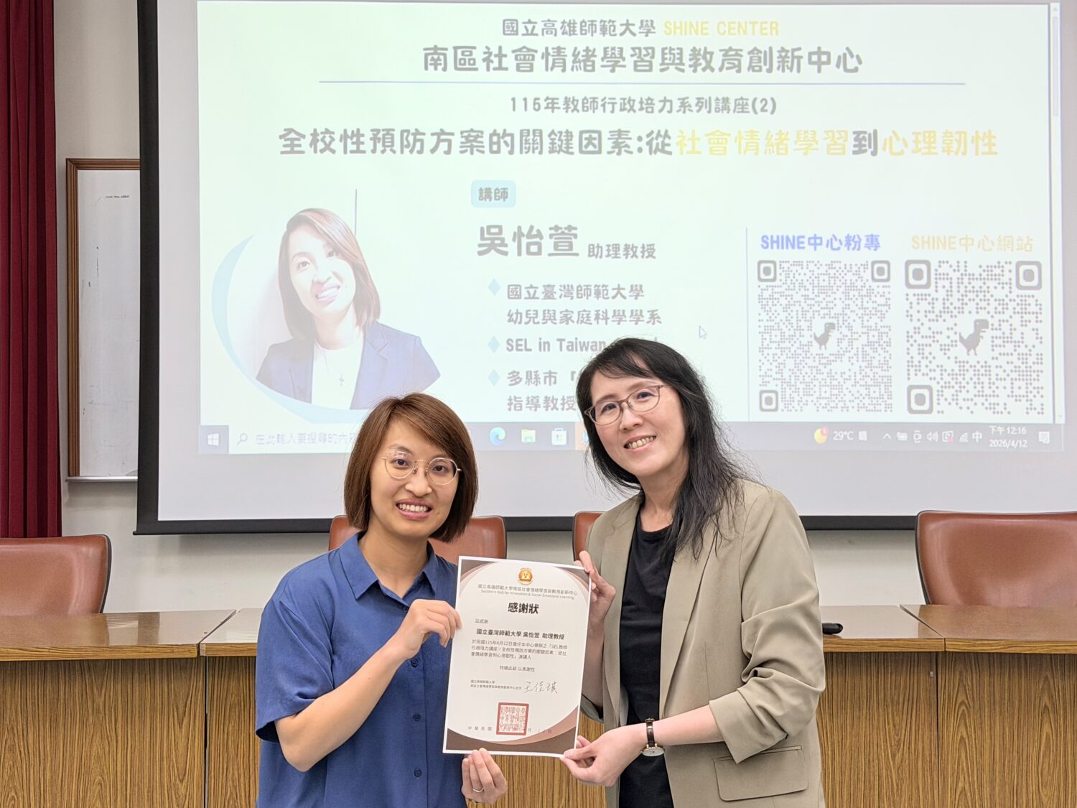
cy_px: 404
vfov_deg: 30.3
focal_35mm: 48
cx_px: 538
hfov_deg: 39.7
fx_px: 1493
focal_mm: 6.76
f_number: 1.78
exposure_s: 1/120
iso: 80
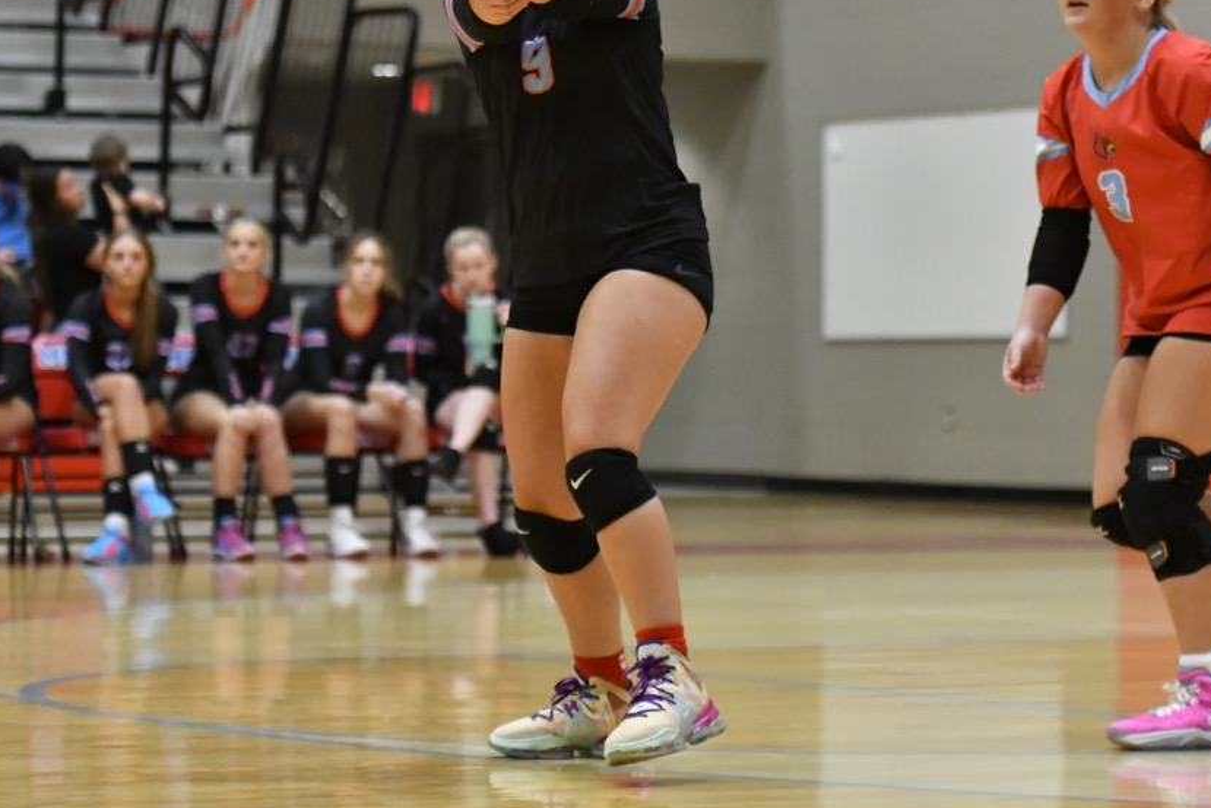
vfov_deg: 9.0
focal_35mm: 152
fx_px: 5114
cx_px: 660
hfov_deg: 13.5
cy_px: 259
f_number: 2.8
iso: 5000
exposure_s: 1/1250
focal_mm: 70
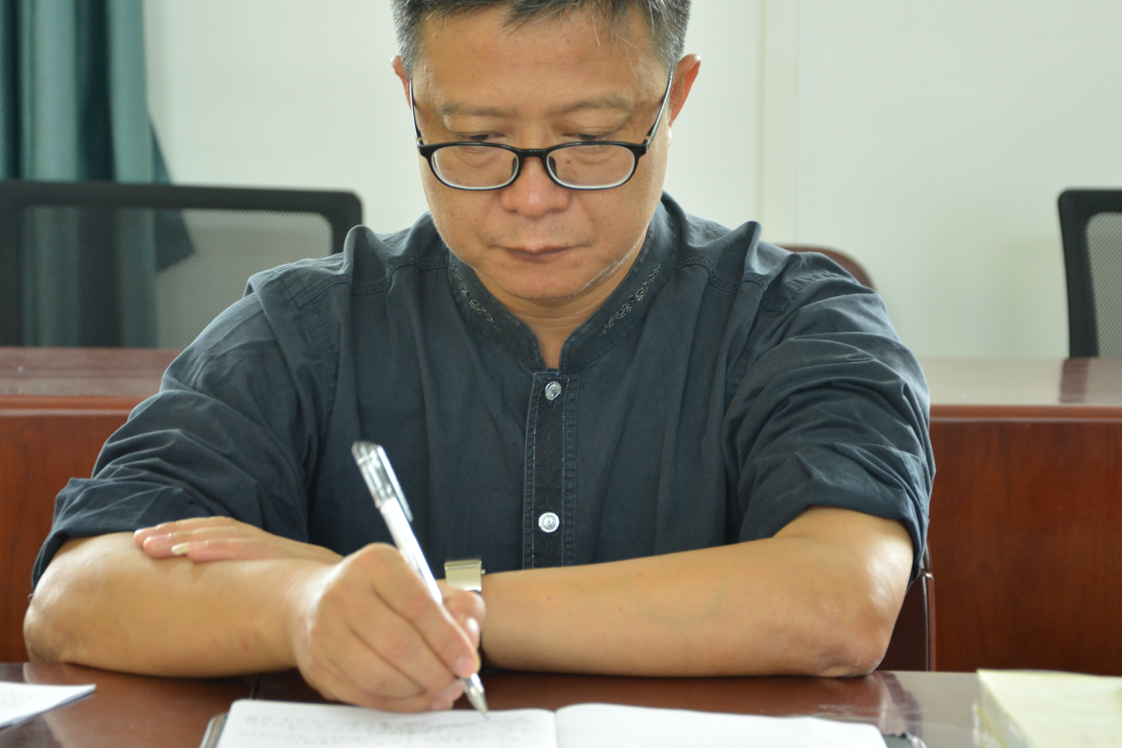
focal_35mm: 131
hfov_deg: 15.6
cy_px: 323
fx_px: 4083
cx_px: 538
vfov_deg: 10.5
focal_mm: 66
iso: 800
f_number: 5.3
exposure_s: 1/8
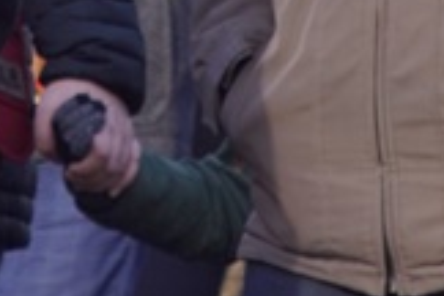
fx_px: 18227
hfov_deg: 1.4
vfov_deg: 0.9
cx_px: 255
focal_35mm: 1478
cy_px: -89
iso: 320
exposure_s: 1/250
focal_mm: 160
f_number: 6.3
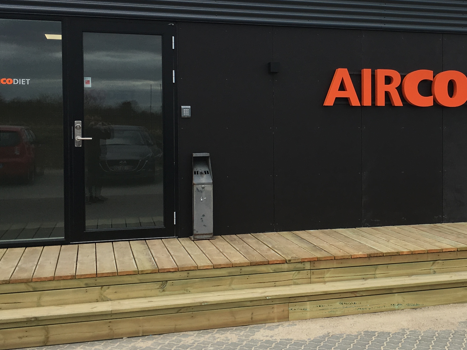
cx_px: 359
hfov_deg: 35.2
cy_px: 140
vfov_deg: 27.5
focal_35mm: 53
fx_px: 715
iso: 25
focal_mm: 4.15
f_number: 2.2
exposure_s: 1/635
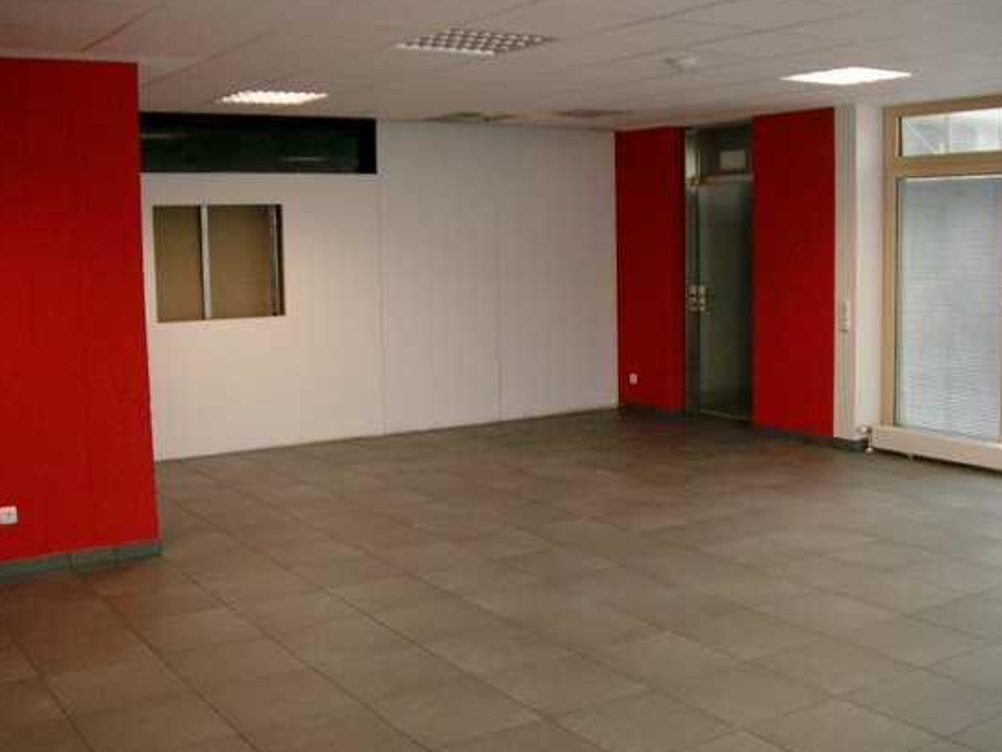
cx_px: 530
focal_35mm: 41
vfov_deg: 35.1
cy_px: 378
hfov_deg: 45.7
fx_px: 1187
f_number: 2.6
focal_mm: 7.6
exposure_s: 1/80
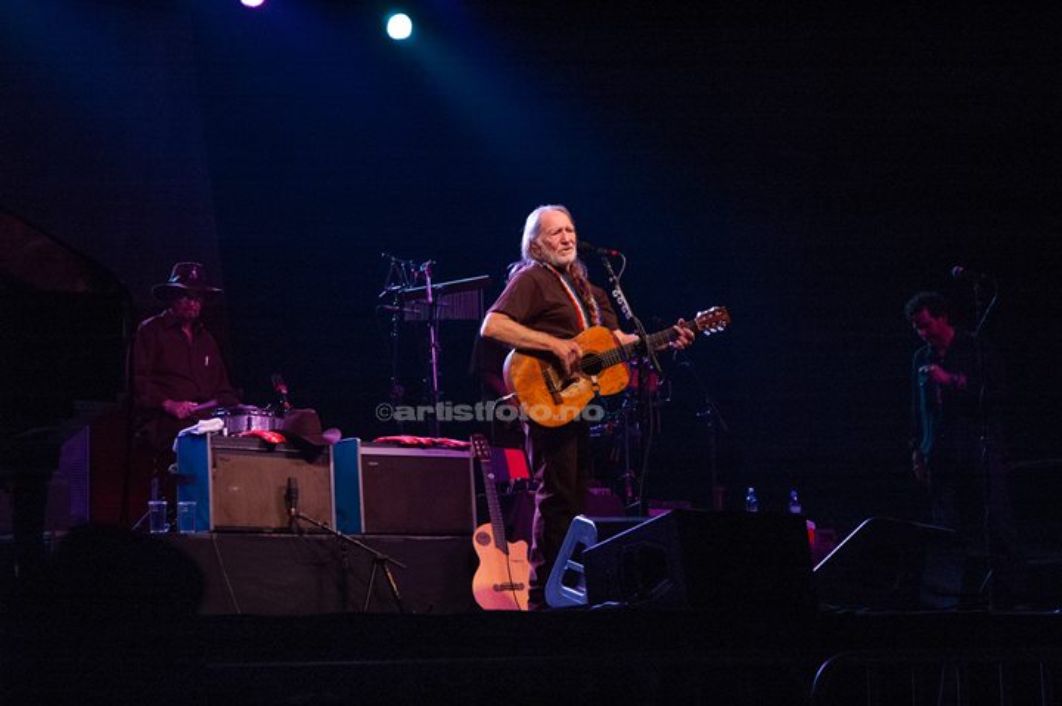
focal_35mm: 84
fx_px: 2476
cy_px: 353
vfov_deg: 16.2
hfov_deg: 24.2
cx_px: 531
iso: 800
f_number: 4.5
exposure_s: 1/60
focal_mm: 56
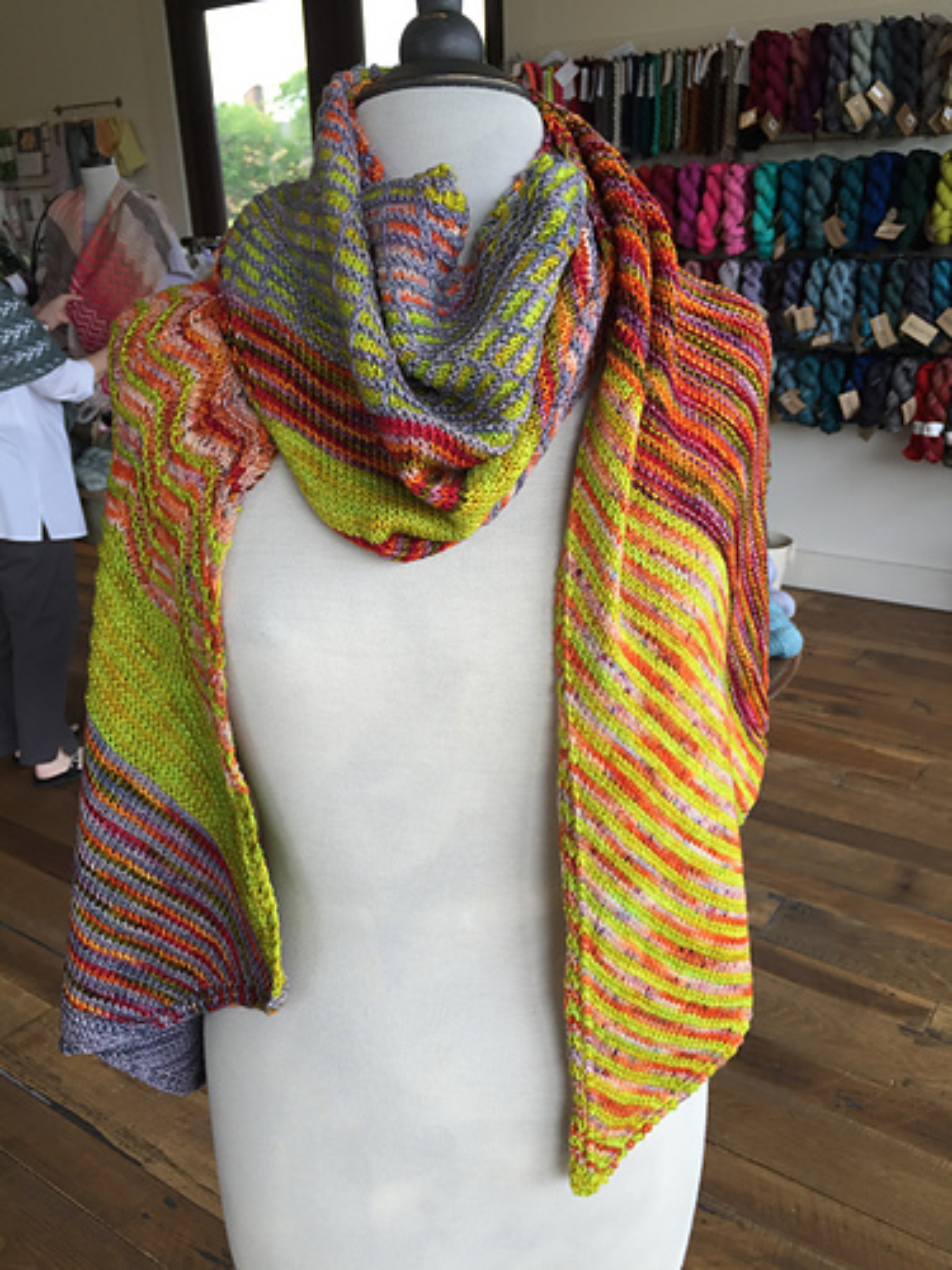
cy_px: 635
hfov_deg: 48.2
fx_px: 1063
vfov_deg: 61.7
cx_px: 476
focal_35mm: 29
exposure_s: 1/121
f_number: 2.2
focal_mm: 4.15
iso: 32
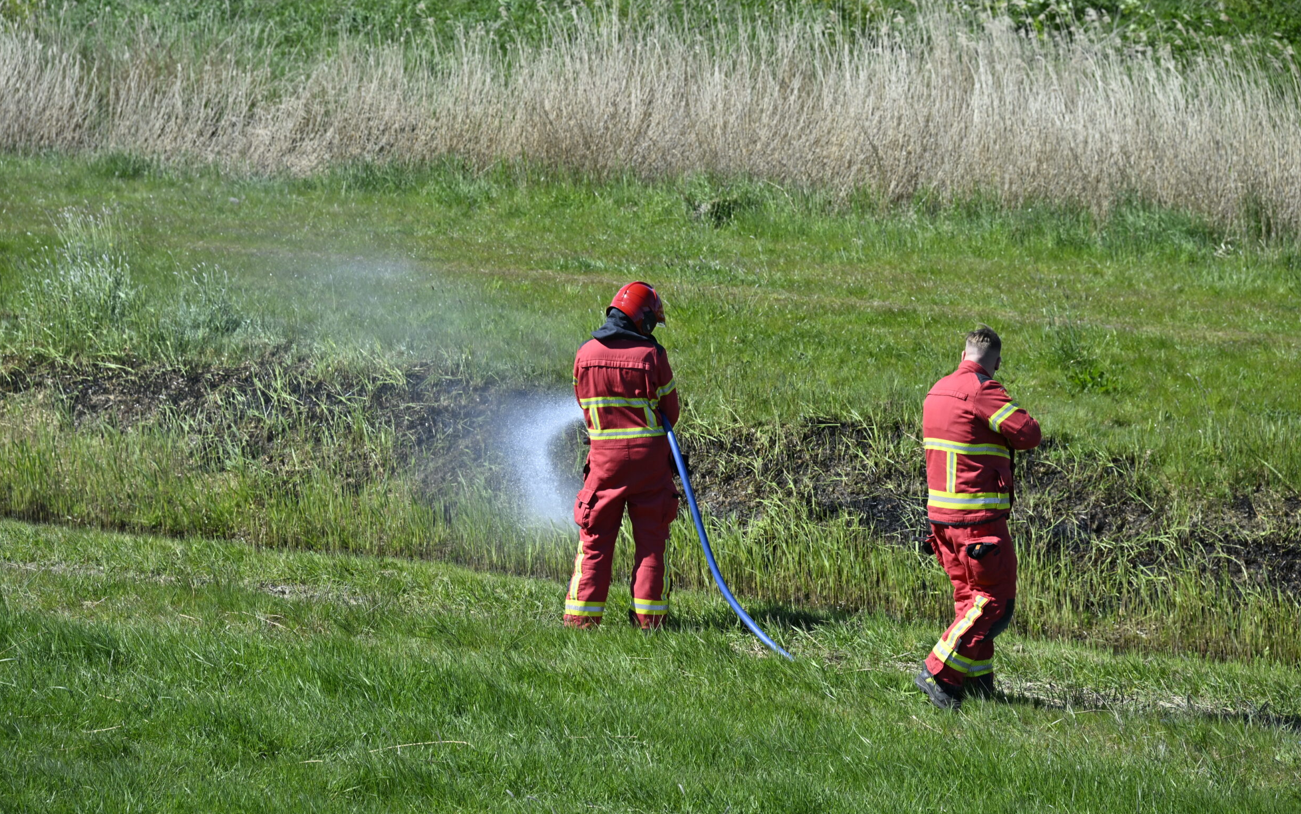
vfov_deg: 10.3
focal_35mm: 127
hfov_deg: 16.4
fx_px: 4503
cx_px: 670
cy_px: 371
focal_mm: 120
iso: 200
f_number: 6.3
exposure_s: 1/1000
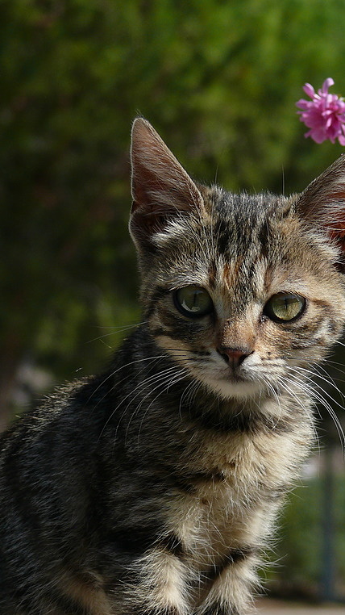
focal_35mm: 167
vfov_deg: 12.9
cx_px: 271
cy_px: 309
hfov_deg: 7.3
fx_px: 2719
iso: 100
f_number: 4
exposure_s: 1/500
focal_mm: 24.2
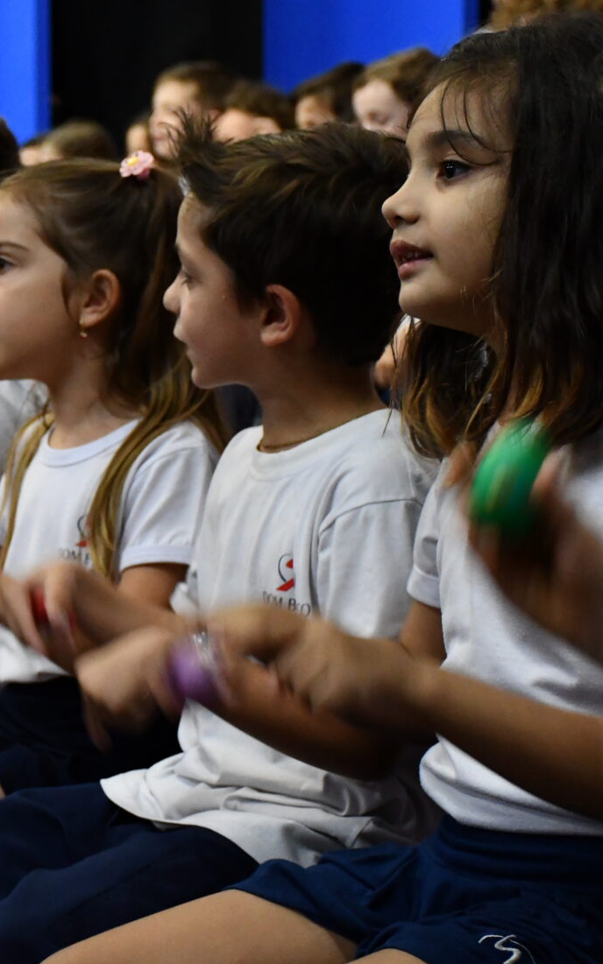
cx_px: -92
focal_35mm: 112
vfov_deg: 18.6
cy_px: 420
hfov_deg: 11.5
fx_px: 2945
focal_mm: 42
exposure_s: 1/60
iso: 3600
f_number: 4.5
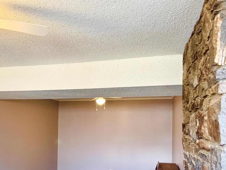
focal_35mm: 36
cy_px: 122
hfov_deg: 50.7
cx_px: 81
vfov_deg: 38.9
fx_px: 235
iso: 320
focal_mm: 6.76
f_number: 1.78
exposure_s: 1/60
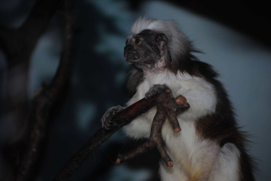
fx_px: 904
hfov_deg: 17.0
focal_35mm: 120
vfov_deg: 11.5
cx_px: 136
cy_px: 90
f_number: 4.2
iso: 200
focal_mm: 80
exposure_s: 1/60
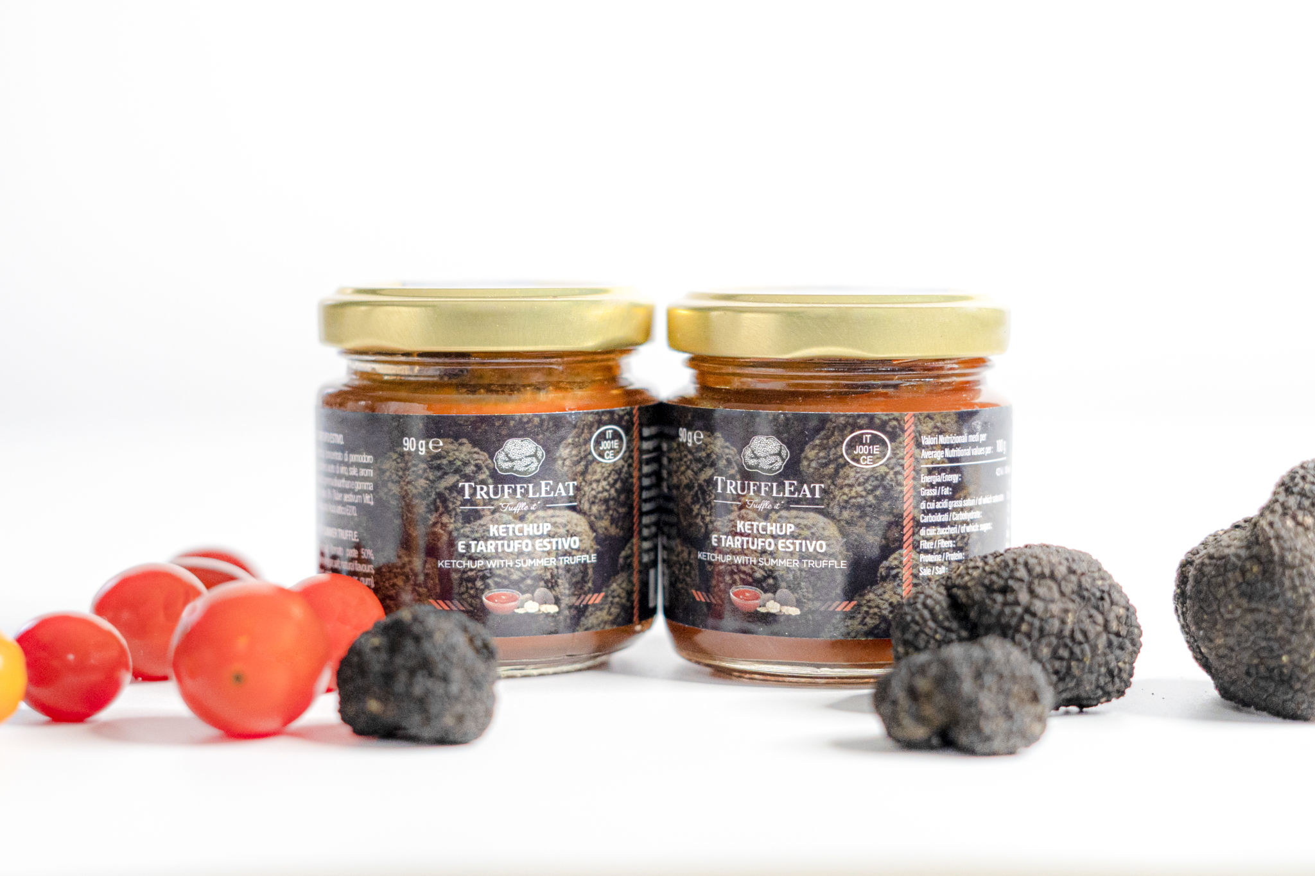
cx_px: 658
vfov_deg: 18.2
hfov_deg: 27.0
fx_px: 2739
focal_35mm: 75
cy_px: 438
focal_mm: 50
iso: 1600
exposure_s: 1/125
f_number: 3.2
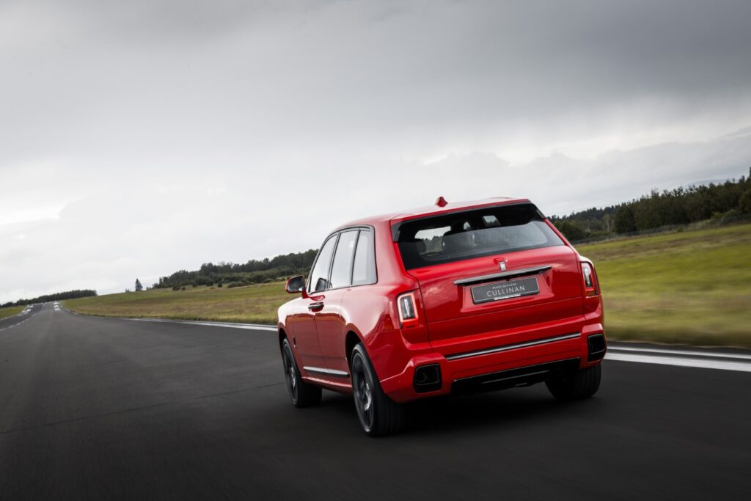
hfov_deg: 32.4
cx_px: 376
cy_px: 250
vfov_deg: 21.9
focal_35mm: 62
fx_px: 1293
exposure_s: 1/40
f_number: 13
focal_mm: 62
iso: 320
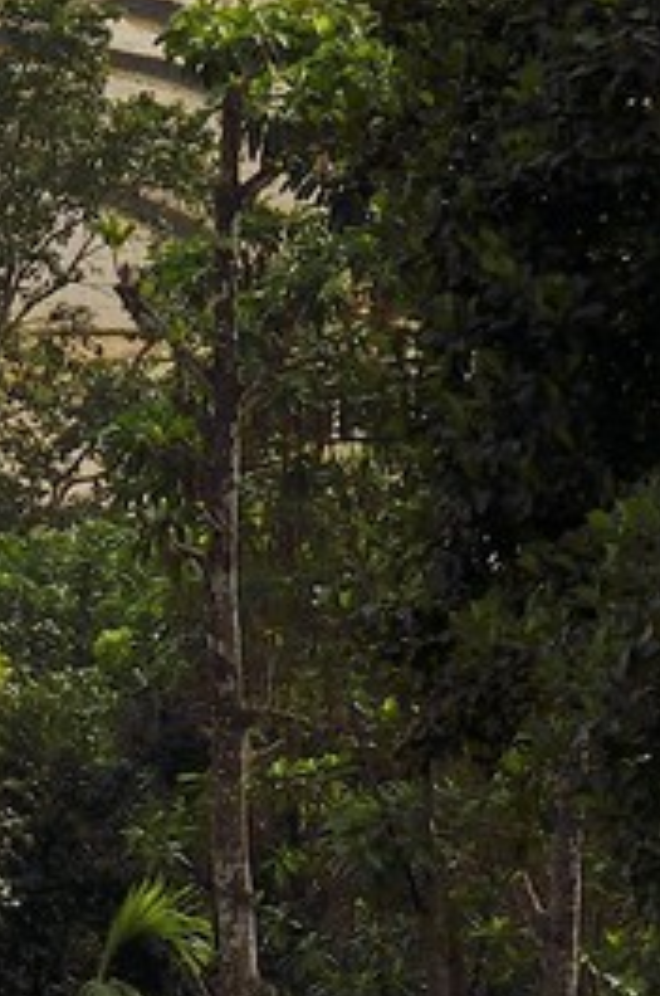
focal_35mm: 340
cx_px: -1028
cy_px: -732
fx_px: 9386
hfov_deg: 3.9
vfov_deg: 6.0
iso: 400
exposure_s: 1/320
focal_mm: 56
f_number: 10
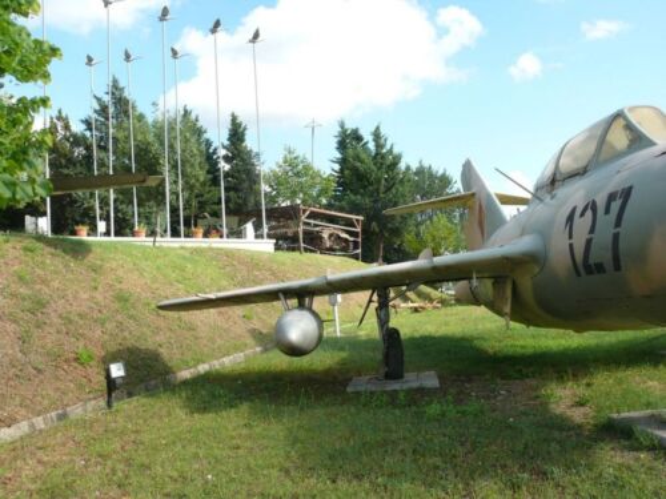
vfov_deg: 40.7
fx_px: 673
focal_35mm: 35
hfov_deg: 52.6
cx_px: 333
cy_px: 250
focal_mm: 7.4
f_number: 5.6
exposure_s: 1/200
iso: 100
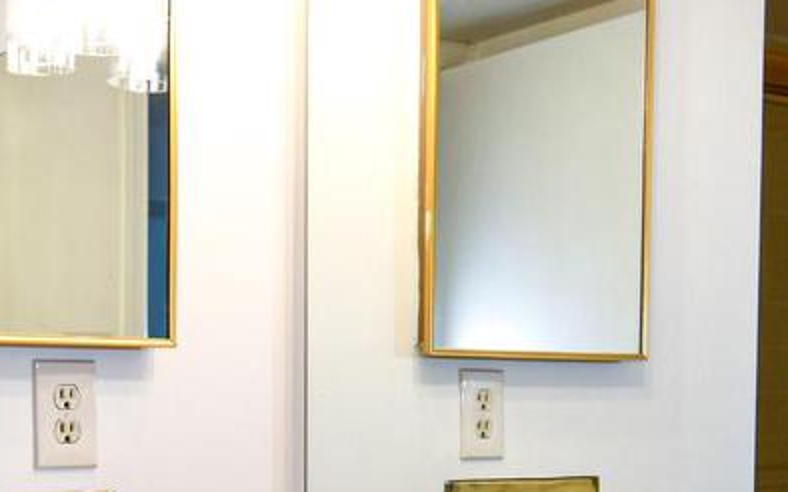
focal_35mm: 67
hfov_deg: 30.0
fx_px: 1438
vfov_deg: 18.9
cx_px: 170
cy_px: 496
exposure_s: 1/80
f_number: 4.5
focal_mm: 12
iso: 200
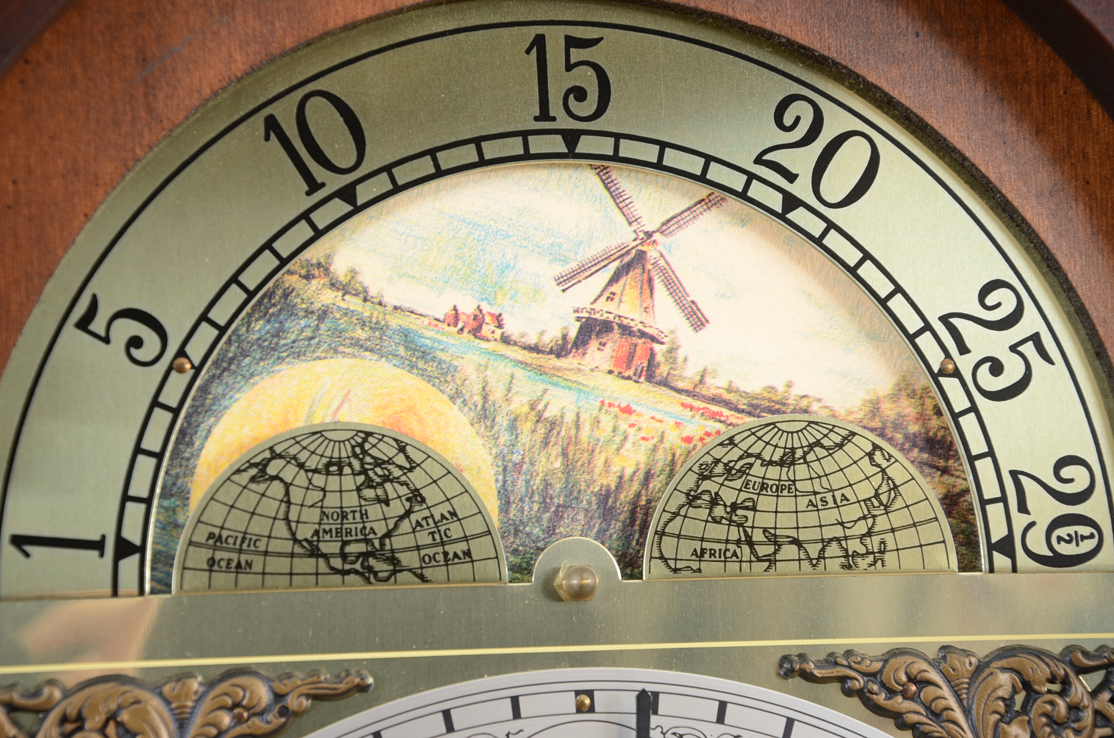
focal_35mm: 128
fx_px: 3937
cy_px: 369
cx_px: 557
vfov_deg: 10.7
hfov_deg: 16.1
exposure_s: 1/125
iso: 125
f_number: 7.1
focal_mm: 85
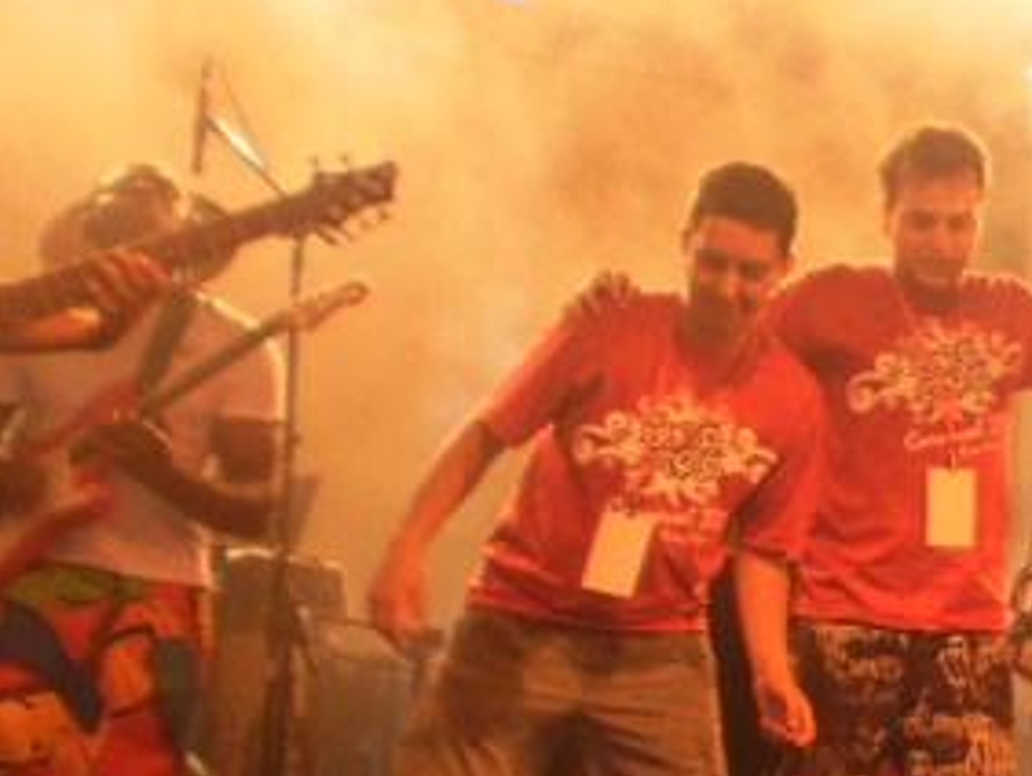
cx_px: 1343
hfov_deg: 18.0
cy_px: 703
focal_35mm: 102
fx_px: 3043
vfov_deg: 14.4
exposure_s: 1/30
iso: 125
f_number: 3.1
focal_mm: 6.3
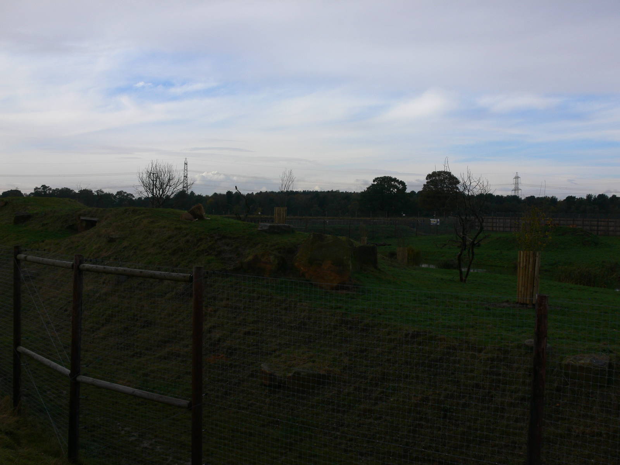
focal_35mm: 35
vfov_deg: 40.7
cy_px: 232
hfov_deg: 52.6
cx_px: 310
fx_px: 627
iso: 80
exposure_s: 1/320
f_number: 5.6
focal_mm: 7.4
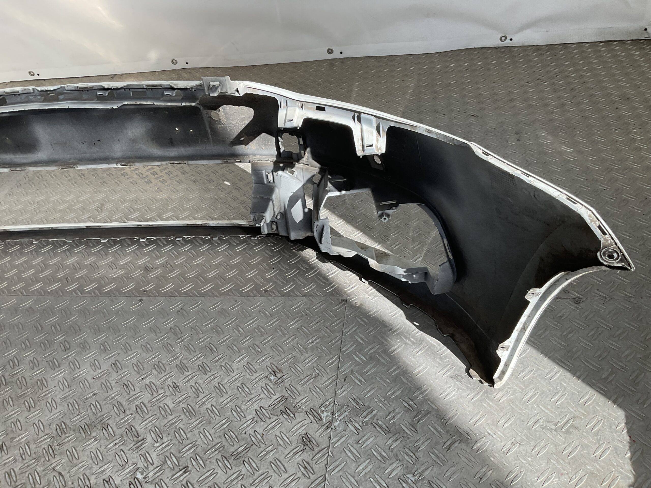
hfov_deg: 61.7
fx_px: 545
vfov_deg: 48.2
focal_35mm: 29
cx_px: 326
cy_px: 244
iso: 16
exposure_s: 1/372
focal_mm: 3
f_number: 1.8
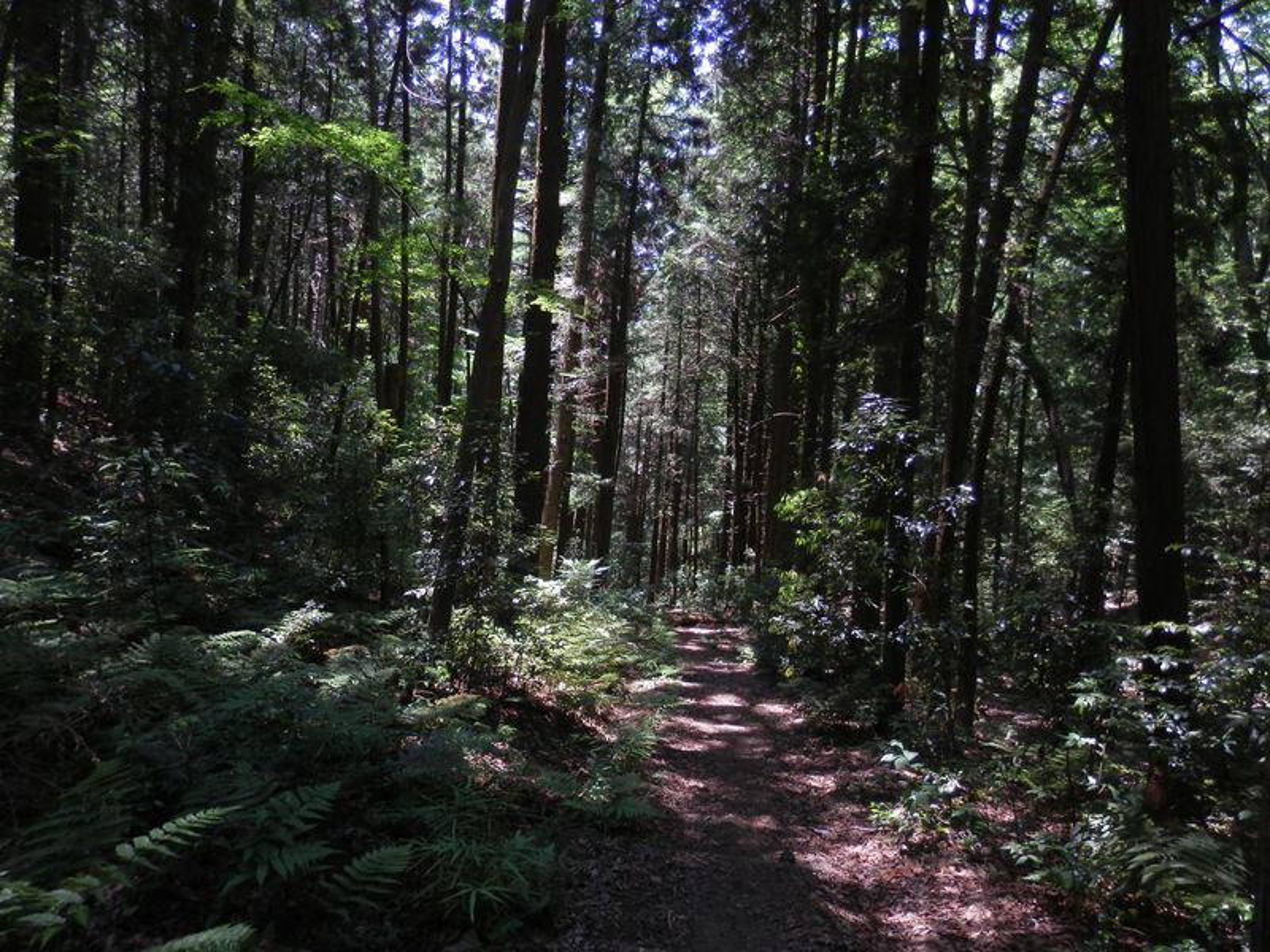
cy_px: 476
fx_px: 917
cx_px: 635
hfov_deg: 69.4
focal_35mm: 25
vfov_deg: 54.9
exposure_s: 1/60
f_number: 3
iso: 80
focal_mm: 4.5
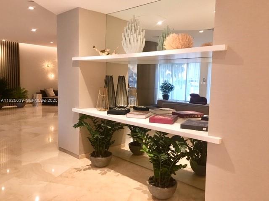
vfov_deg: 48.2
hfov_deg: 61.7
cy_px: 100
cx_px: 134
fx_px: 225
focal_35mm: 29
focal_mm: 4.15
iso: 64
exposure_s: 1/15
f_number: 2.2
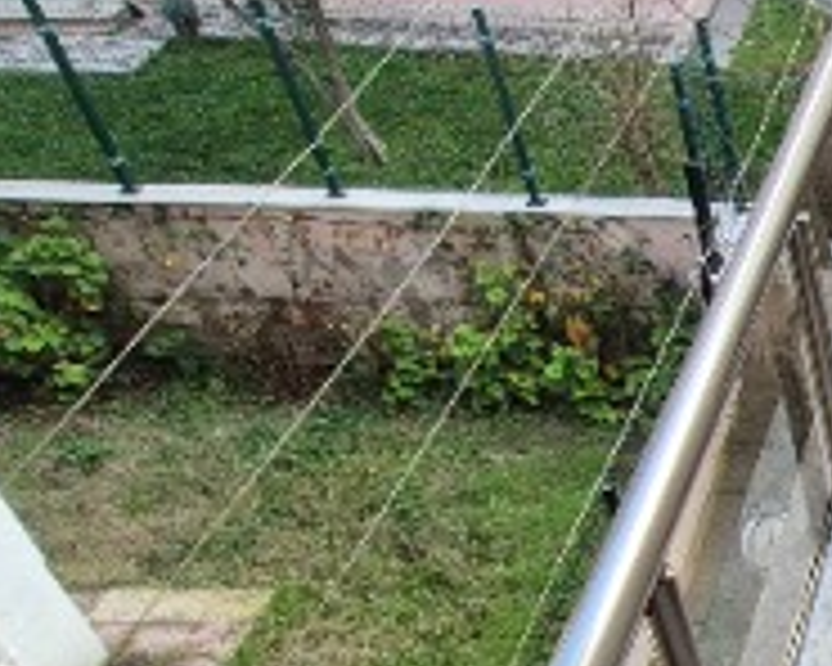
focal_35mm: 55
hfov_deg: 25.6
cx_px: 1246
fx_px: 1354
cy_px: 814
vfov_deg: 24.8
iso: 50
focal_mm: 1.74
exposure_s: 1/203
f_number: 2.2
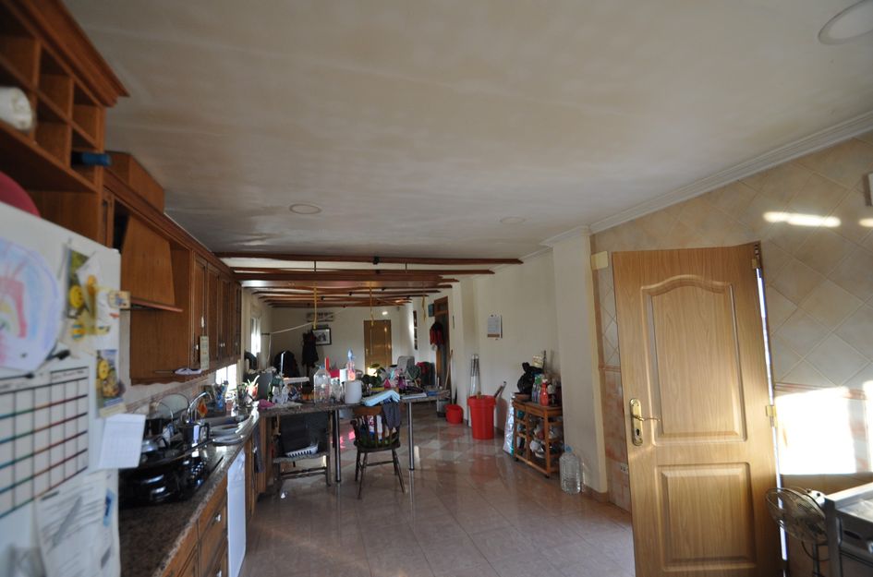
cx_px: 436
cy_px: 288
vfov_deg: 77.0
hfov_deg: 100.5
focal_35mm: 15
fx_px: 363
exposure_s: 1/60
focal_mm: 10
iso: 400
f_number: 4
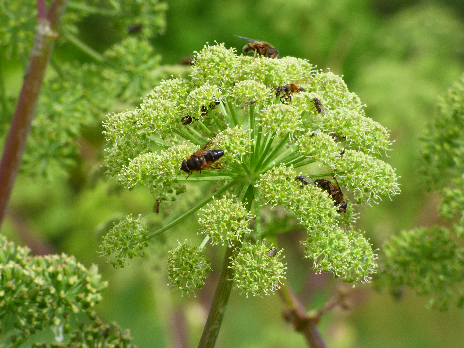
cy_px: 174
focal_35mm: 330
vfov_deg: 4.5
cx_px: 232
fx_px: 4423
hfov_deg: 6.0
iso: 100
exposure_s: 1/400
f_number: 5.5
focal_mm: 53.77
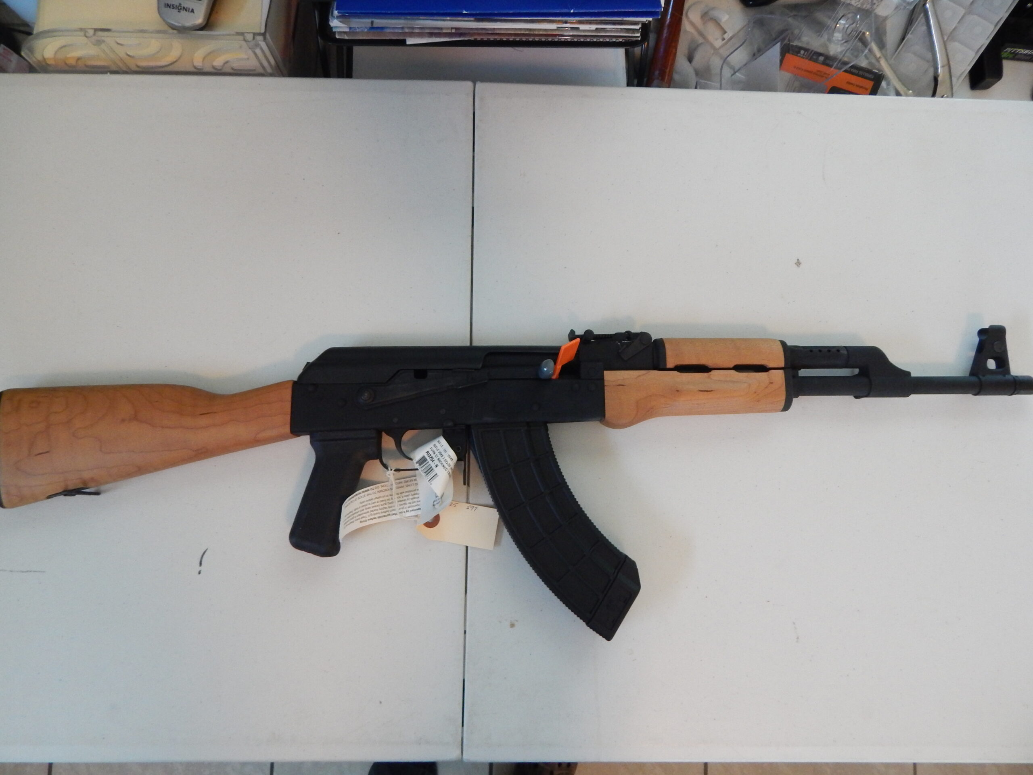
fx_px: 657
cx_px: 516
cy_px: 388
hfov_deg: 76.4
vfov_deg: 61.1
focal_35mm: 22
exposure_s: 1/25
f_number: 3
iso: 400
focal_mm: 4
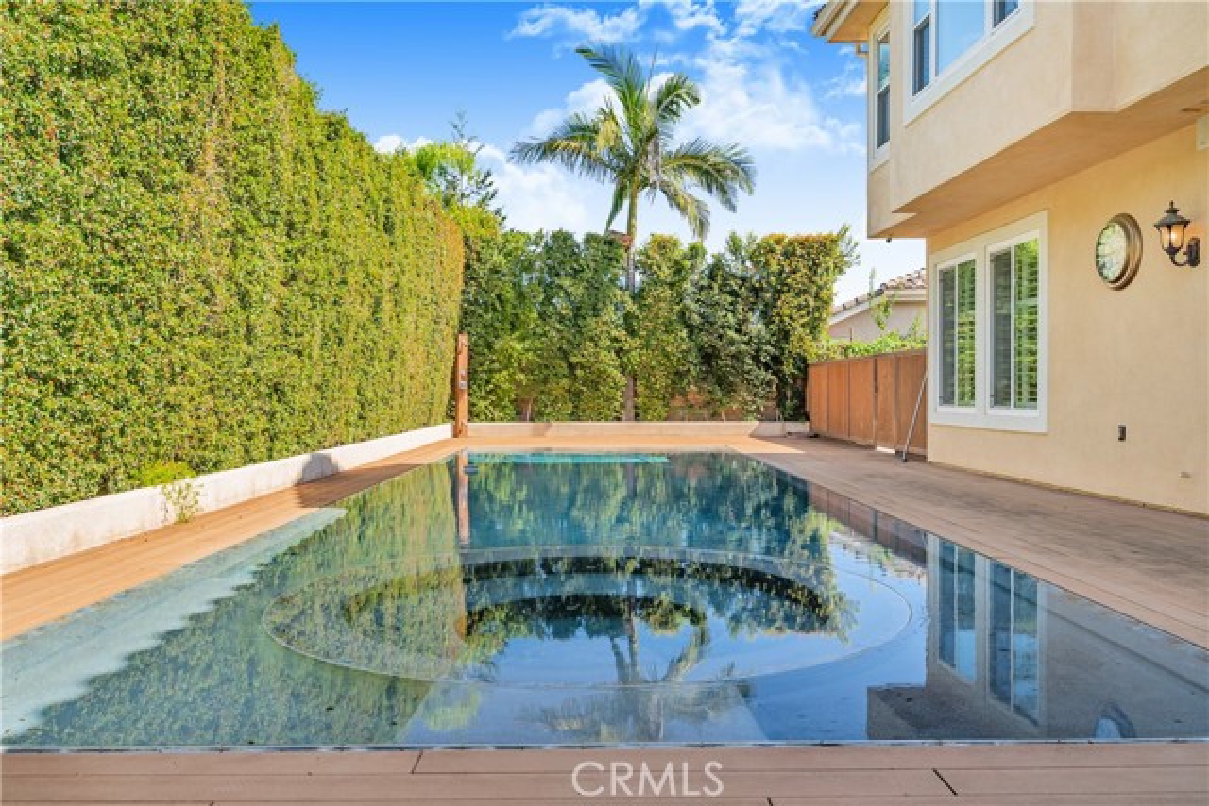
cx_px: 604
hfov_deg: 65.5
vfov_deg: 46.4
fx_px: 940
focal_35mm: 28
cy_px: 403
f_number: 8
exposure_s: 1/60
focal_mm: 28
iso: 80
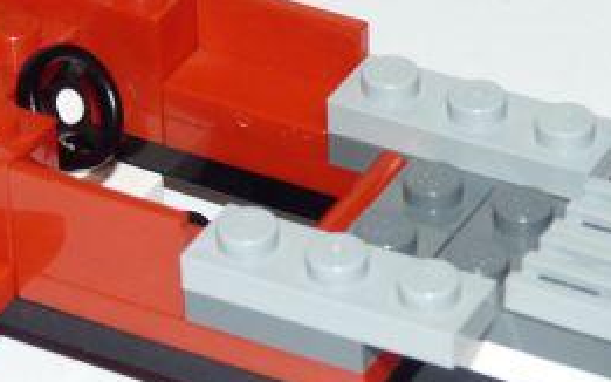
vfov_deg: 5.7
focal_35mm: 231
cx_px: 267
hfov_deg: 9.1
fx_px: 3846
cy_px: 211
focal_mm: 11.7
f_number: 4
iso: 100
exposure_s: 1/50
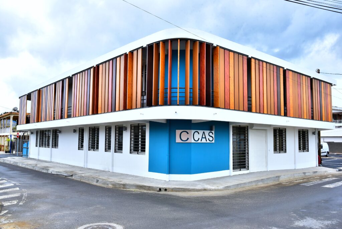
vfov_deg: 41.2
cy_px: 114
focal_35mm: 32
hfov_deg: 58.7
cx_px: 171
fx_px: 304
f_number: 14
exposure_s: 1/250
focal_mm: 32
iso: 800
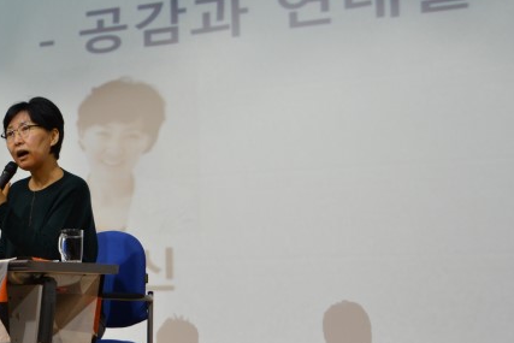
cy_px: 120
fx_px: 1300
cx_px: 91
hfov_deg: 22.0
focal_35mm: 91
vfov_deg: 15.0
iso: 400
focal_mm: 36
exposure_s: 1/30
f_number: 5
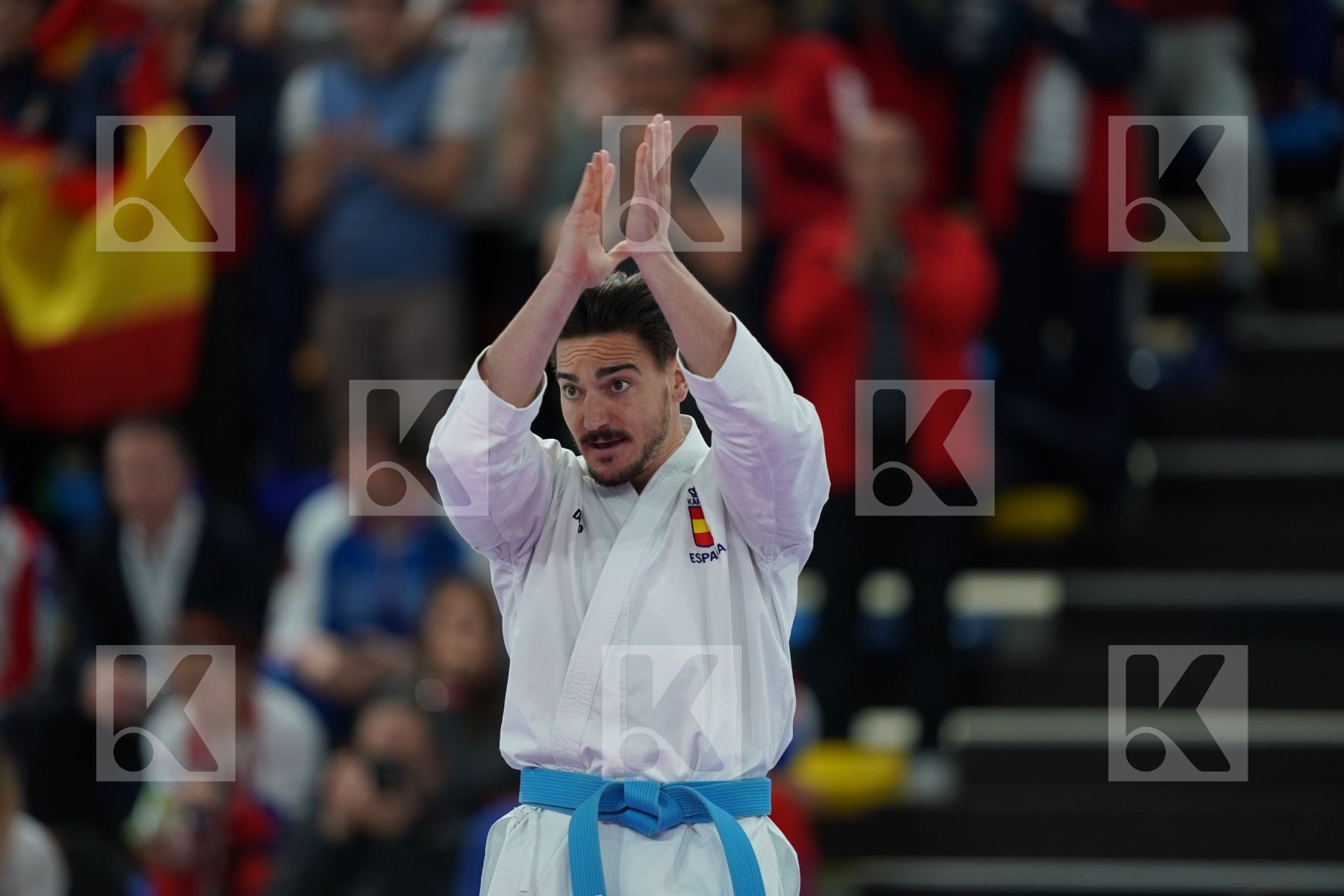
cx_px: 672
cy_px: 448
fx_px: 14932
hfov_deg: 5.2
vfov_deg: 3.4
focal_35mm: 400
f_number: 2.8
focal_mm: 400
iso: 640
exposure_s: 1/320
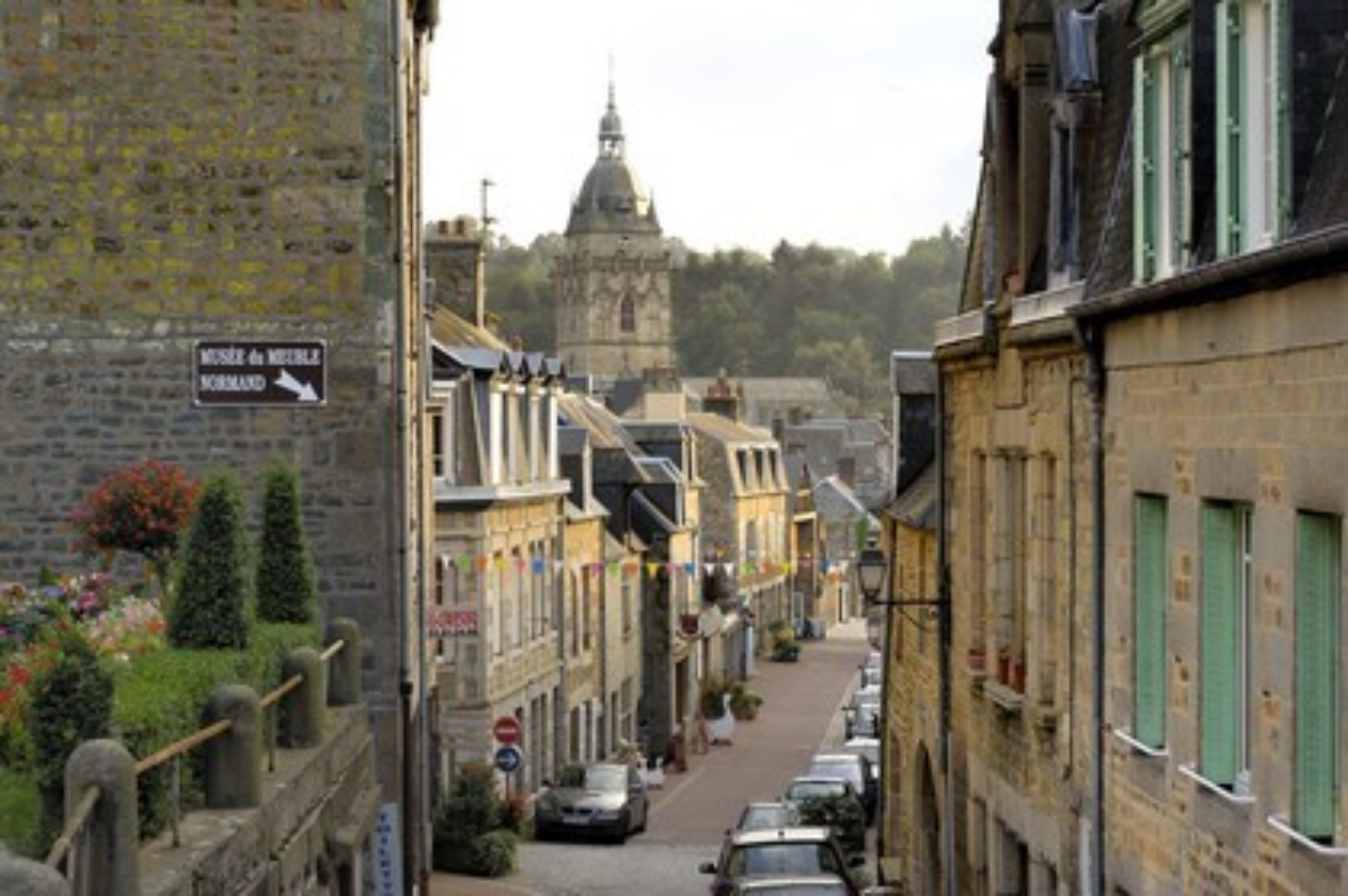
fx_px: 2694
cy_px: 448
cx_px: 674
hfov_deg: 28.1
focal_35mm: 72
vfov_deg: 18.9
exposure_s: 1/160
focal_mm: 48
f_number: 4.8
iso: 100
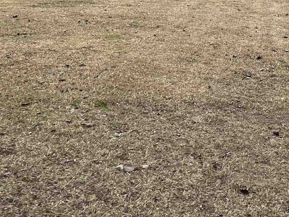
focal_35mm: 69
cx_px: 267
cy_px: -88
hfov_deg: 27.1
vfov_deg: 19.2
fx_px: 576
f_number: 1.78
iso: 80
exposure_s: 1/1916
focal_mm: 6.86
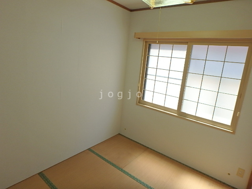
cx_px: 126
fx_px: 153
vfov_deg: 63.4
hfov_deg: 79.0
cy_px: 94
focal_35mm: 21
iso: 125
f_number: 3.5
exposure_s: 1/80
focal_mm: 3.7
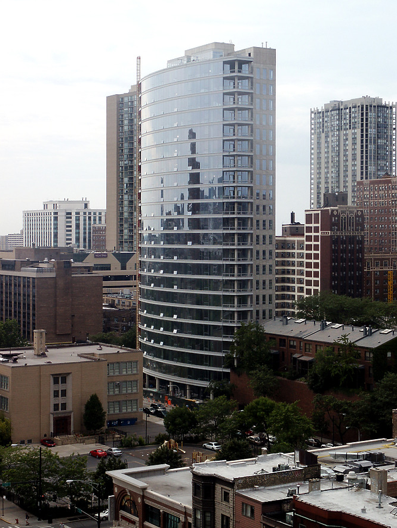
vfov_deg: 29.8
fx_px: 993
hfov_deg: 22.6
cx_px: 201
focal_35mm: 65
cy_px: 265
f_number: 8
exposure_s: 1/125
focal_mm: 13.34
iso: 64
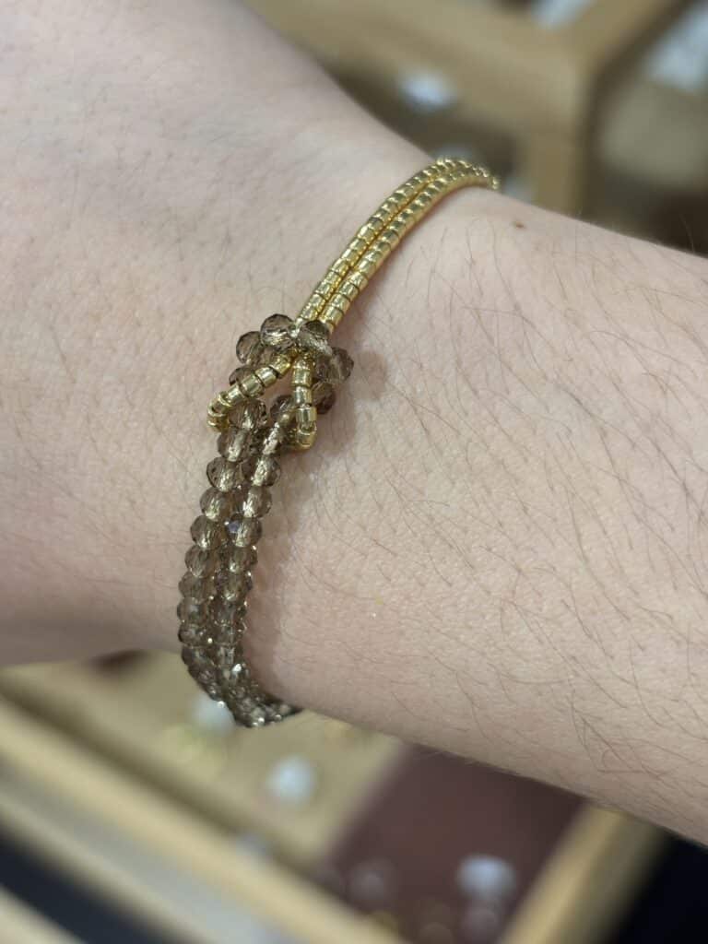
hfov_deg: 28.0
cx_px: 354
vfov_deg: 36.8
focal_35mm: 52
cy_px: 472
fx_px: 1418
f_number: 1.6
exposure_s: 1/100
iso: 50
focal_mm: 5.96
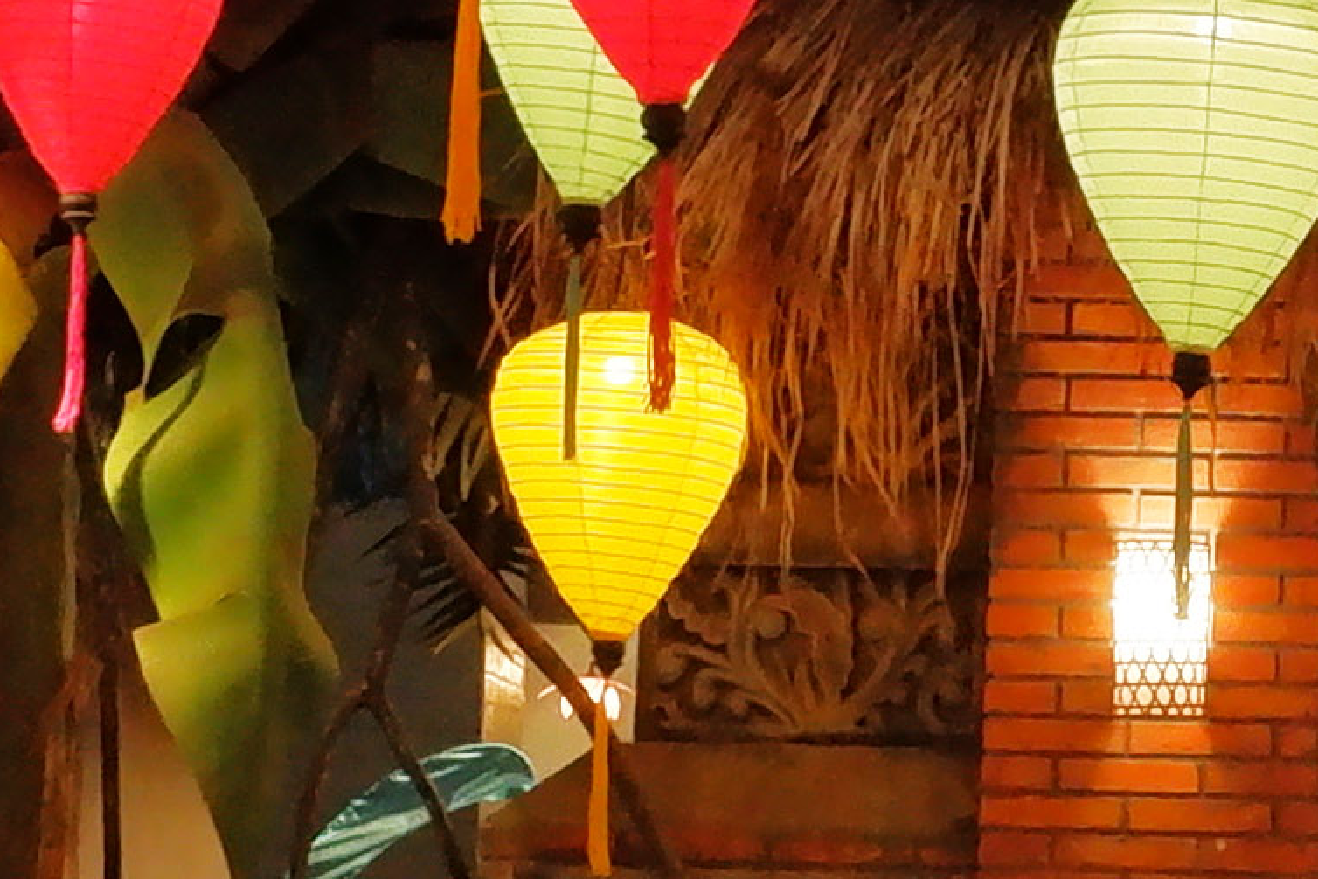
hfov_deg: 10.9
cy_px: 278
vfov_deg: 7.5
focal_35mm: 183
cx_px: 1828
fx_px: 6701
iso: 2000
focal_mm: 15
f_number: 10
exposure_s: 1/30
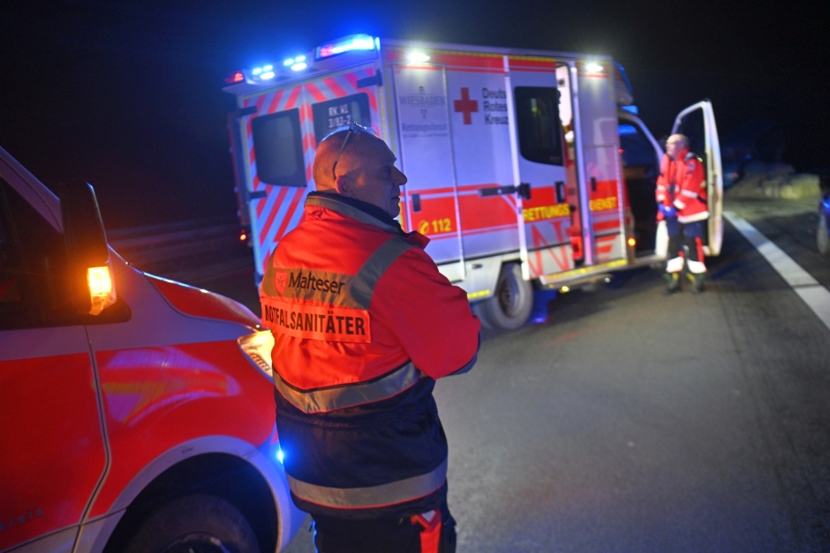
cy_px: 276
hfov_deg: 48.5
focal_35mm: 40
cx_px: 415
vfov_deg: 33.4
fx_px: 922
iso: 1000
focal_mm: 40
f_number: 4.5
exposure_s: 1/100
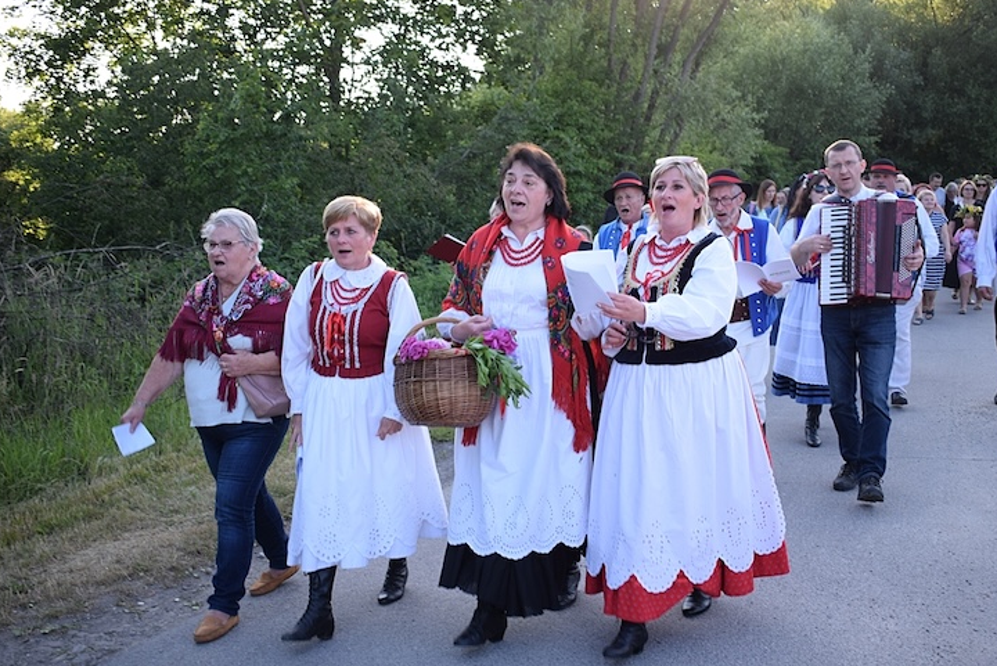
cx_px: 550
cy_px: 334
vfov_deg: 33.4
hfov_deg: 48.4
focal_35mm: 40
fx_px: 1108
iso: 100
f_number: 4
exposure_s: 1/80
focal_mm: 24
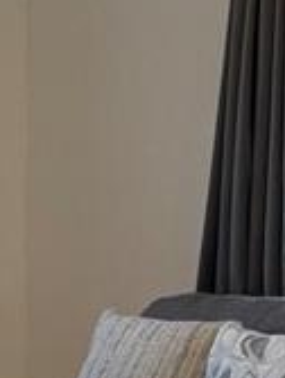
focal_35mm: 172
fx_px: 1881
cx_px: -106
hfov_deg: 8.5
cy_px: 539
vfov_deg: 11.1
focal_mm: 6.76
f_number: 1.78
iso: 100
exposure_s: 1/60
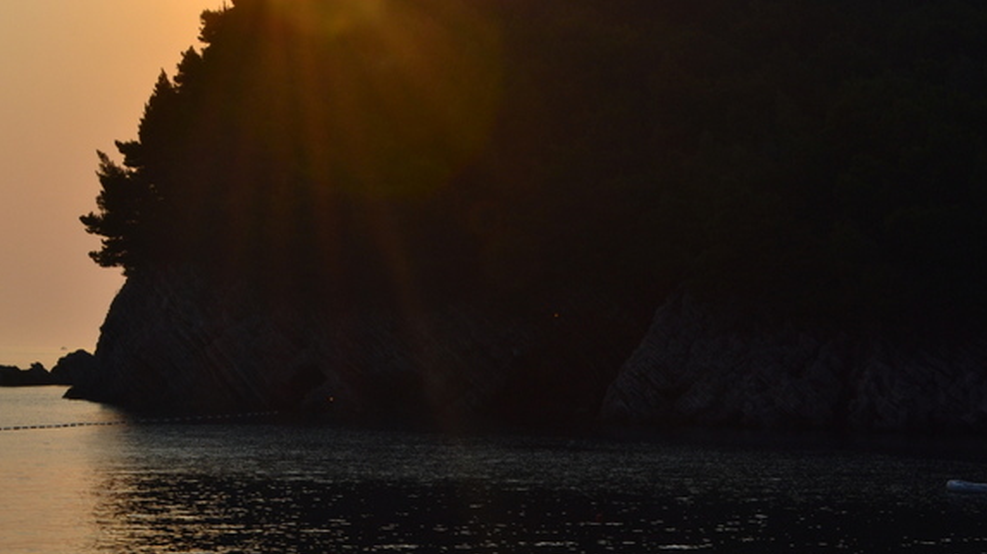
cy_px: 115
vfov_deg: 11.9
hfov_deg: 21.1
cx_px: 431
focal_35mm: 101
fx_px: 2643
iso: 200
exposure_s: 1/500
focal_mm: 46
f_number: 11
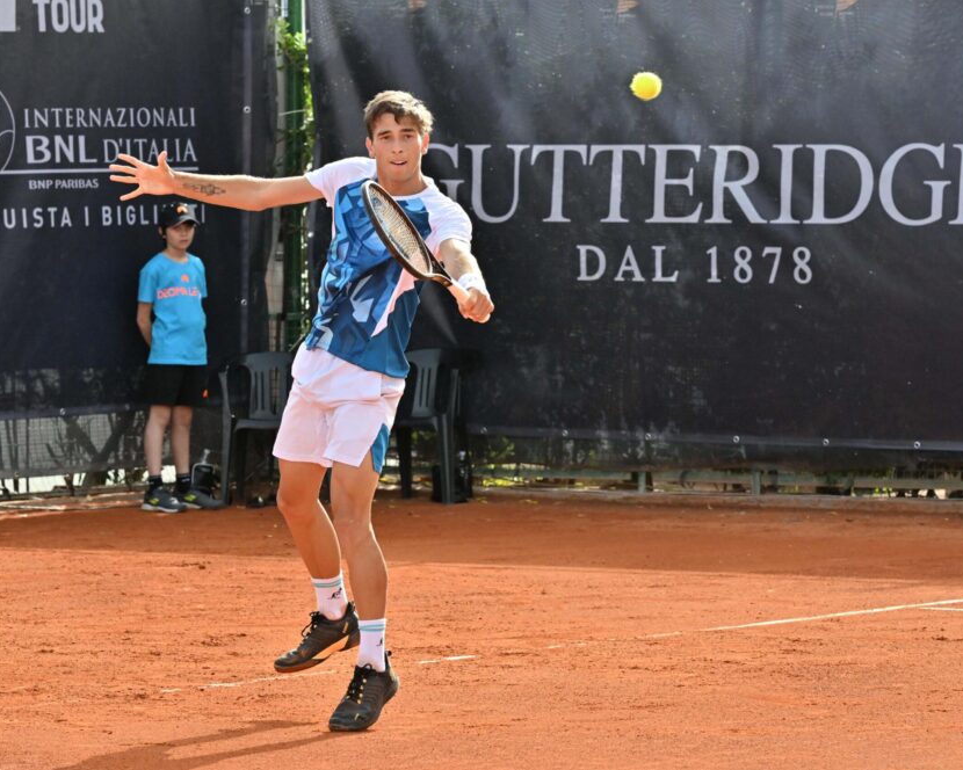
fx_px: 5159
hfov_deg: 10.7
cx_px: 446
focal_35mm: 181
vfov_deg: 8.5
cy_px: 386
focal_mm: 160
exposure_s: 1/1600
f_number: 9
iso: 1000
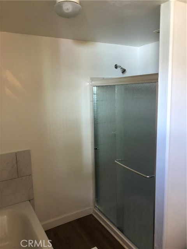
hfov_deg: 49.7
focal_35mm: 28
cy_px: 124
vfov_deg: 63.4
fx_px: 202
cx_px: 94
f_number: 1.8
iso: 80
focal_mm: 4
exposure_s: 1/15
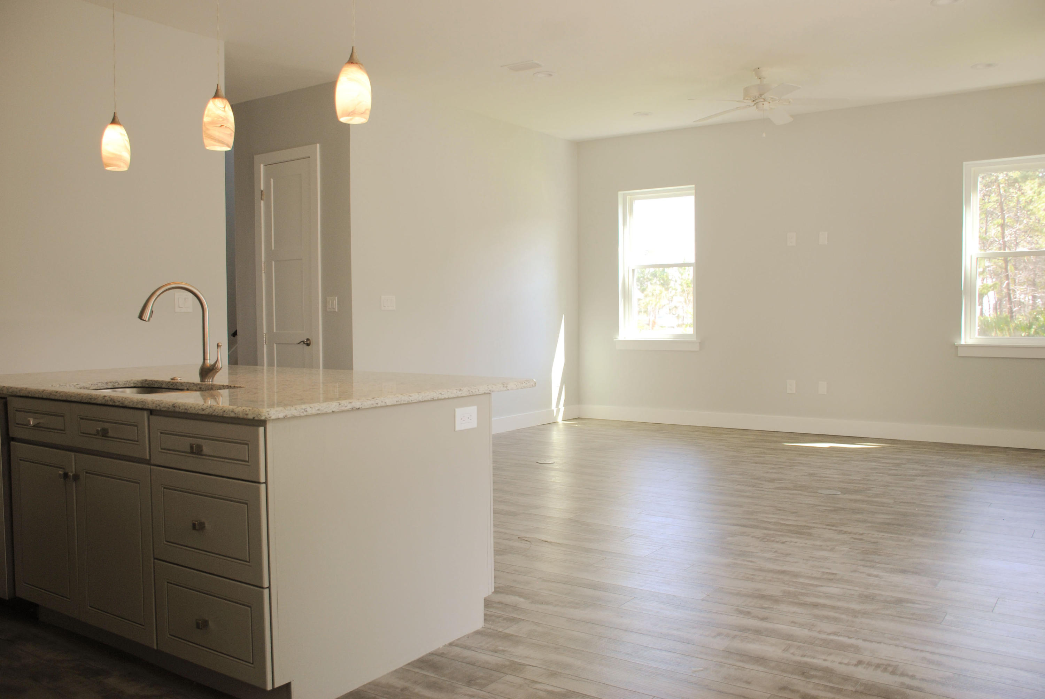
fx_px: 872
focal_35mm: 30
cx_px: 522
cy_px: 350
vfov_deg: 43.7
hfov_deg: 61.9
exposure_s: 1/60
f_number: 4.5
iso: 200
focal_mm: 20
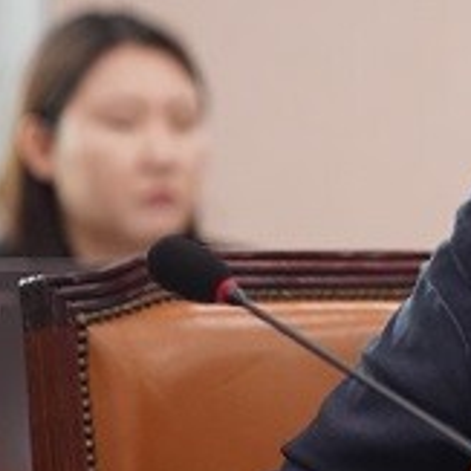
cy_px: 185
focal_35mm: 501
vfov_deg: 3.5
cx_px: 679
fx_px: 7712
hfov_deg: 3.5
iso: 5000
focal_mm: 160
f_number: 2.8
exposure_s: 1/1000
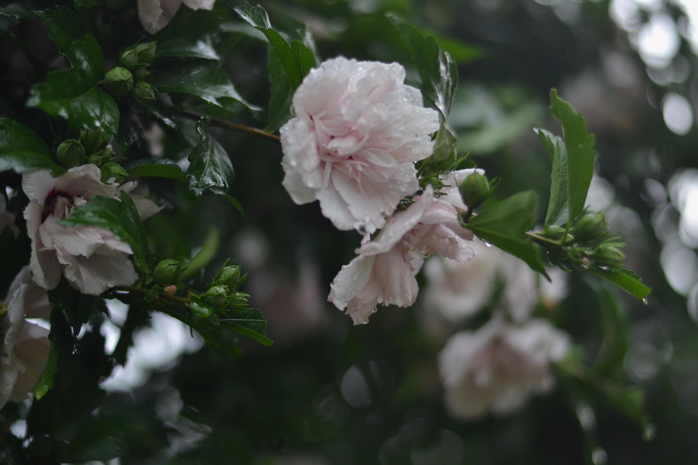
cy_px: 232
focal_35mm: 75
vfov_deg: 18.2
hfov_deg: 27.0
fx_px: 1454
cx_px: 349
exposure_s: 1/1000
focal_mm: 50
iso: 200
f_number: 1.8
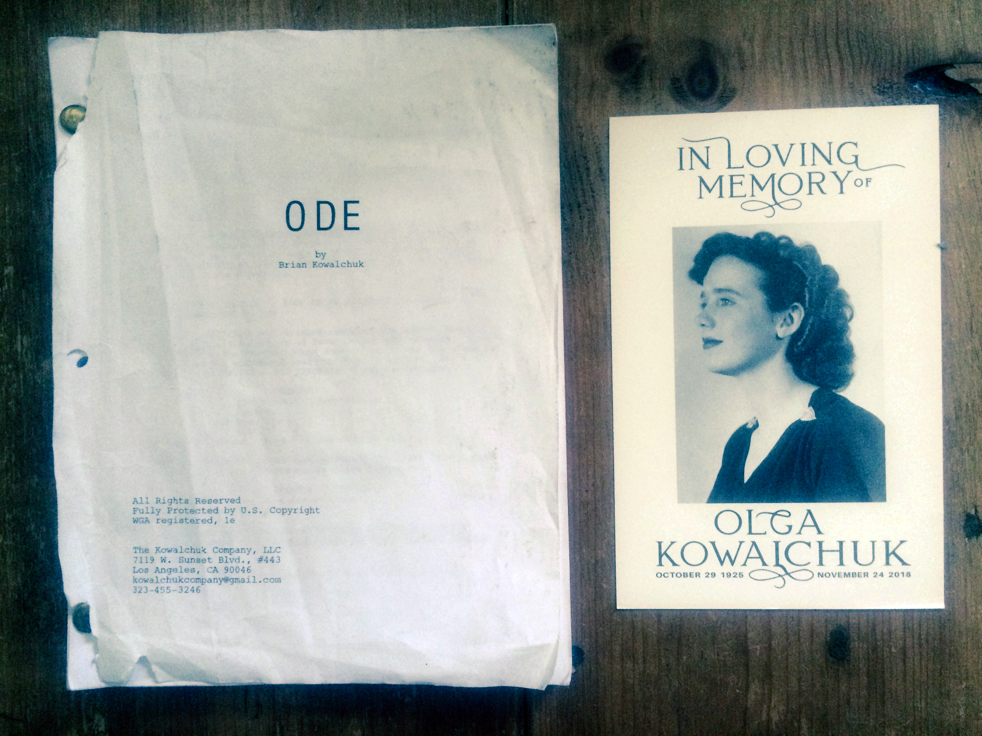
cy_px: 368
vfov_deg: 48.2
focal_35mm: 29
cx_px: 491
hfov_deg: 61.7
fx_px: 823
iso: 320
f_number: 2.2
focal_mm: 4.15
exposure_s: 1/24
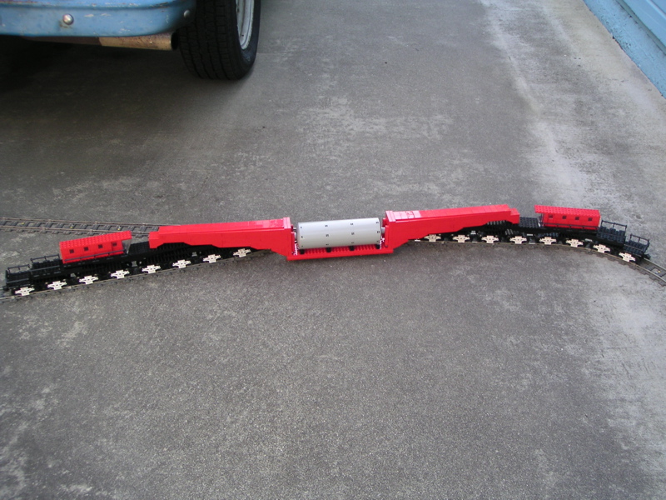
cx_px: 333
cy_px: 250
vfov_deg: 37.7
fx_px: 731
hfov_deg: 49.0
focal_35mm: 38
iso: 50
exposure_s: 1/60
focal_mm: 6
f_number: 2.8
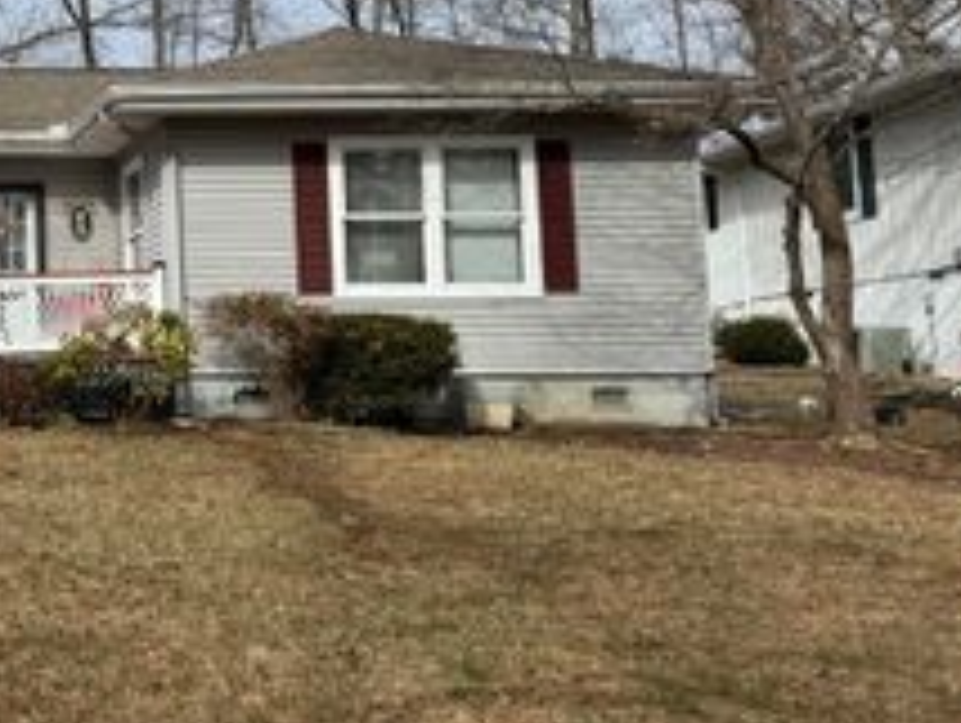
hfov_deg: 30.0
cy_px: 240
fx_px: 1556
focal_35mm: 56
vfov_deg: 26.0
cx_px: -148
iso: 80
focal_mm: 6.76
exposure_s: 1/4950
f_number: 1.78
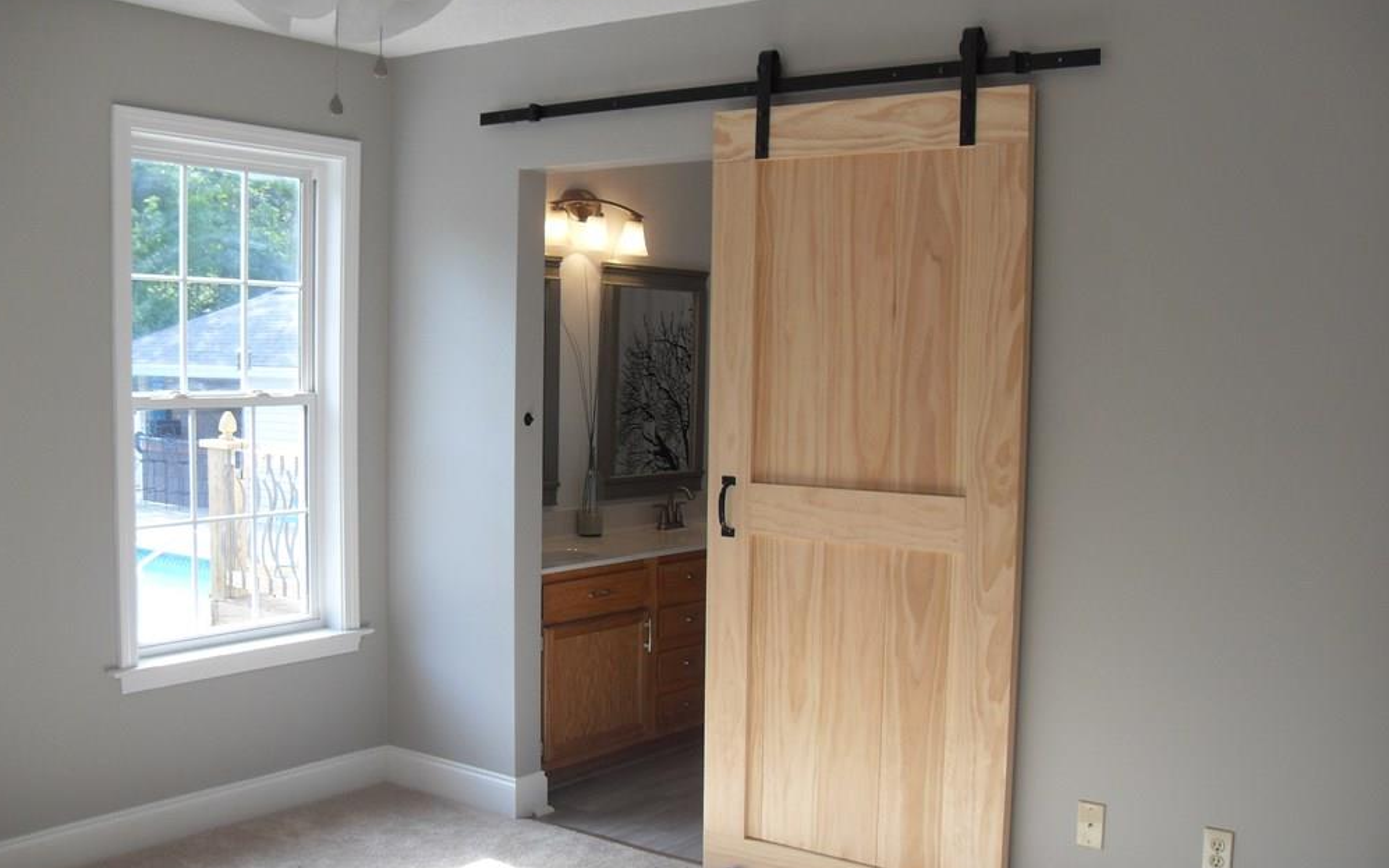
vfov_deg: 34.4
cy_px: 433
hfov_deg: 52.8
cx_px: 699
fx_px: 1401
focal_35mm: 37
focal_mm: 6.3
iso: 80
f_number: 2.8
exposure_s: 1/90
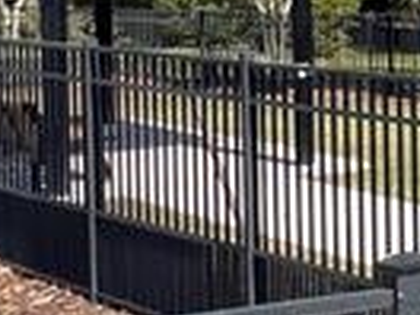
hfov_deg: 11.7
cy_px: -16
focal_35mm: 101
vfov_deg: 14.4
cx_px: 1222
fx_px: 1225
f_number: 1.8
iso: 32
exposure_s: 1/995
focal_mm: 1.57
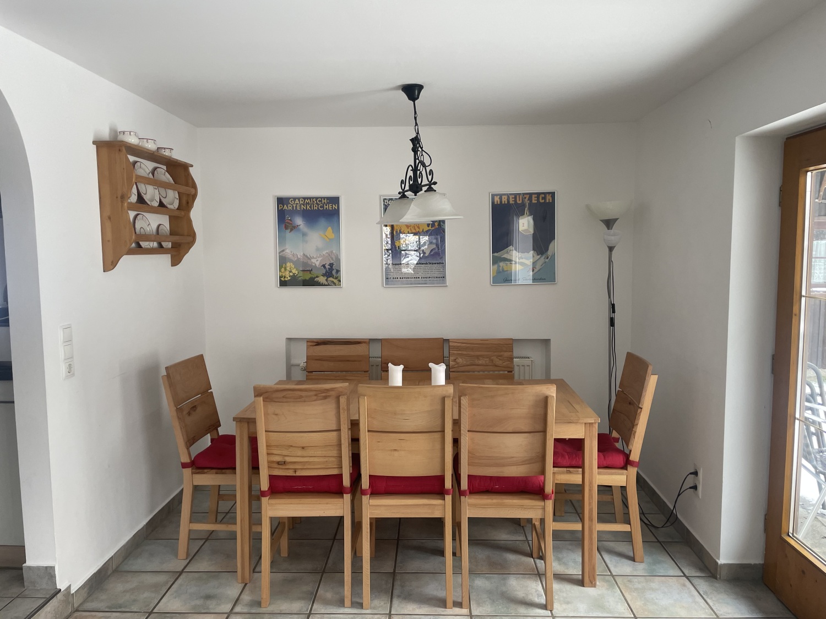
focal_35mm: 26
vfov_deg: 53.1
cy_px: 310
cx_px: 413
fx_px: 620
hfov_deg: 67.3
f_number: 1.6
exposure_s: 1/121
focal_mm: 4.2
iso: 125
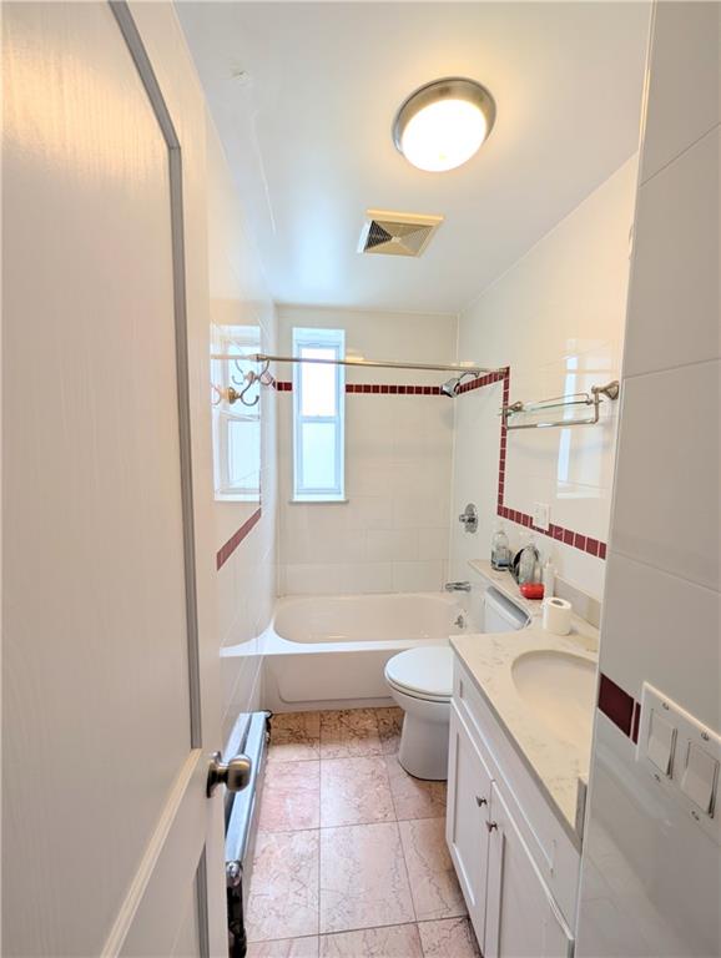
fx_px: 333
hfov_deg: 94.6
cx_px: 360
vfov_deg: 110.5
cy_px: 479
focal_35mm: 12
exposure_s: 1/168
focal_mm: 2.02
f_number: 1.7
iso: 51
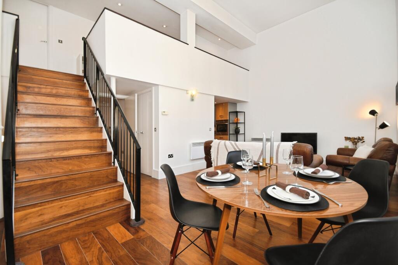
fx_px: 166
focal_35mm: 15
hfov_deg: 100.4
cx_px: 199
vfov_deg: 77.3
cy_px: 132
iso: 400
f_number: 8
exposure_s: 1/60
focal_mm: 10
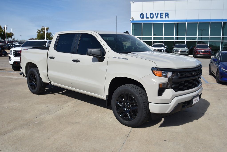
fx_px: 199
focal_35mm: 32
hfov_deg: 59.4
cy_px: 76
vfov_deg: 41.8
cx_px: 114
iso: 100
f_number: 4.5
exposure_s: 1/1250
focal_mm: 21
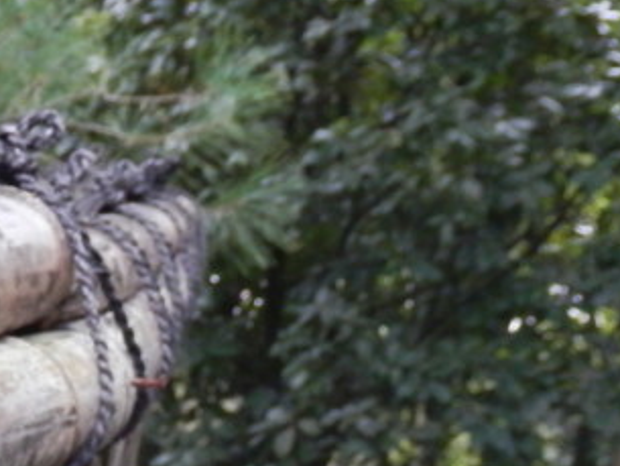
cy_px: 718
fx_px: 2706
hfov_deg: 12.5
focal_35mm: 151
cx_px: -266
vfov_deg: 9.5
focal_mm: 8
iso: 200
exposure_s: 1/40
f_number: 3.8
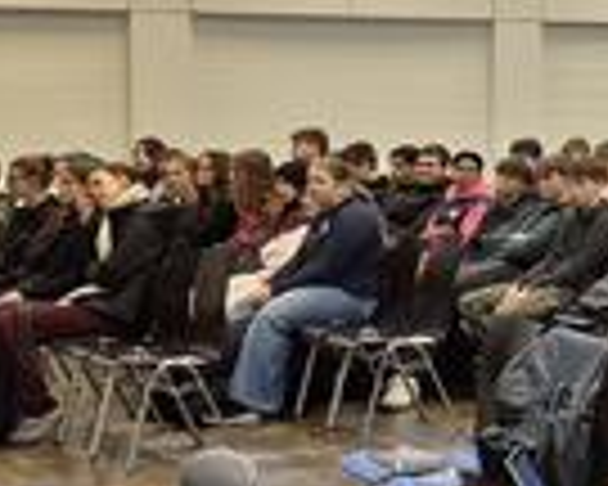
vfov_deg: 14.2
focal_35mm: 108
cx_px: 1085
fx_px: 1943
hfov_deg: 15.4
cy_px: 153
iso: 125
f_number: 1.8
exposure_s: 1/100
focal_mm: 5.4
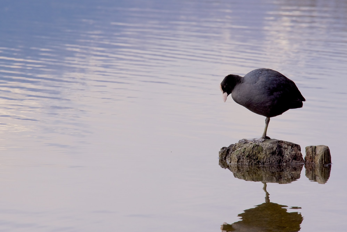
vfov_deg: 3.8
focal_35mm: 360
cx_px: 192
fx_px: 3471
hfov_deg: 5.7
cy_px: 96
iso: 400
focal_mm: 300
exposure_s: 1/500
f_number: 16
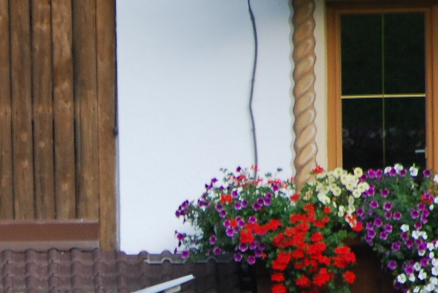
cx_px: -55
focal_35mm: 1391
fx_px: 16944
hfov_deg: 1.5
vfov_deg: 1.0
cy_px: 431
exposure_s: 1/125
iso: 320
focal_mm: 200
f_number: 5.6
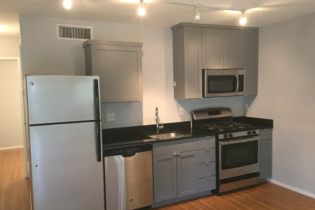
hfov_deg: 60.3
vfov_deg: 42.3
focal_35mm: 31
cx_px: 156
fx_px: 271
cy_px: 114
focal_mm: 4.15
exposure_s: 1/10
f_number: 2.2
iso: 80
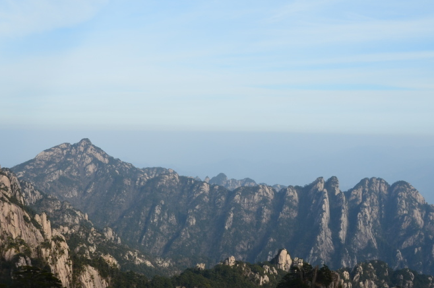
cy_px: 189
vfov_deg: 31.5
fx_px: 505
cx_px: 171
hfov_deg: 46.2
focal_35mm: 42
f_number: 11
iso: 180
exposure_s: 1/125
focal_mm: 18
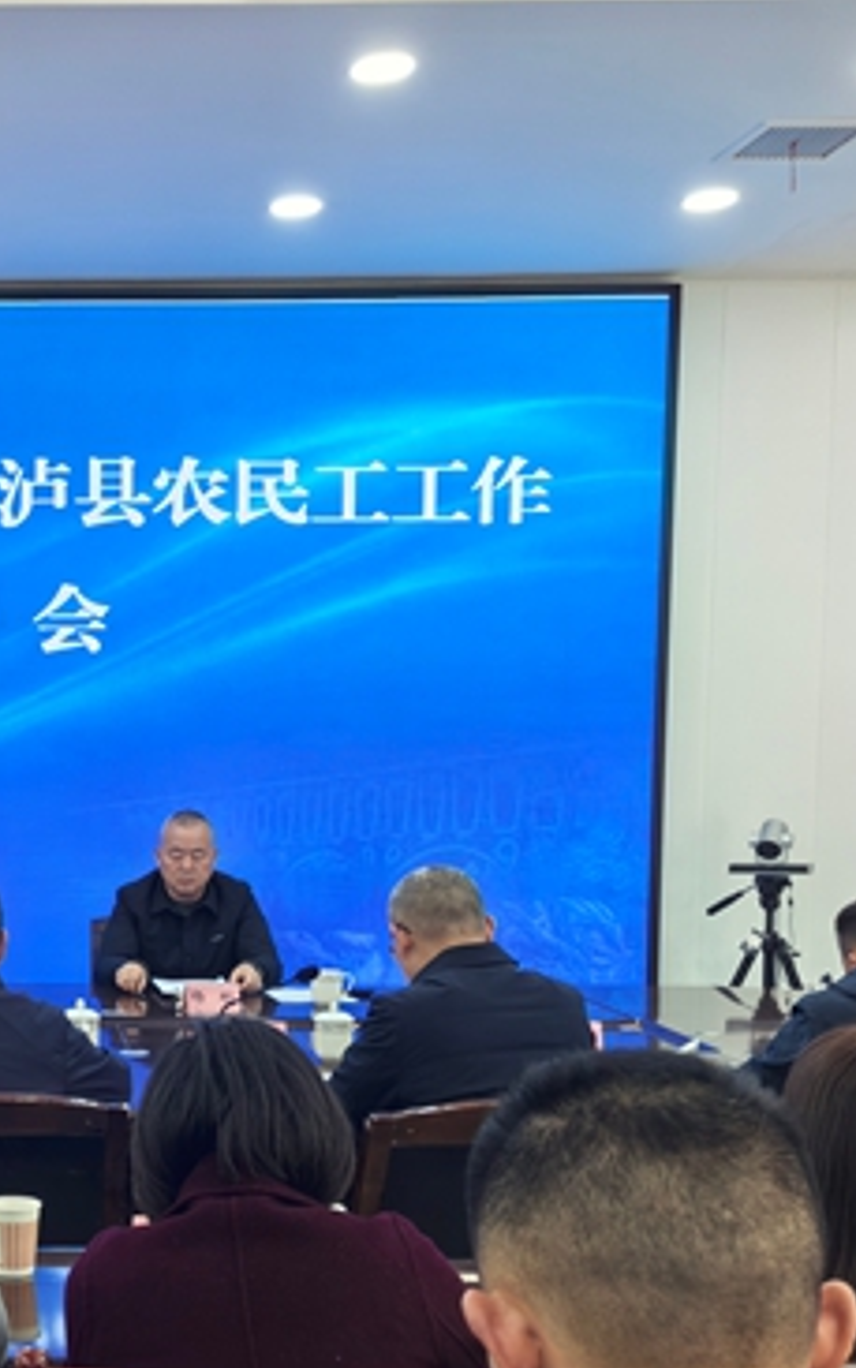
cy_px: 893
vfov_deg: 39.9
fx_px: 1865
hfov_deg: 24.2
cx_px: -82
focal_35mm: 50
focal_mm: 5.52
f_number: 1.9
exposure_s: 1/50
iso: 125
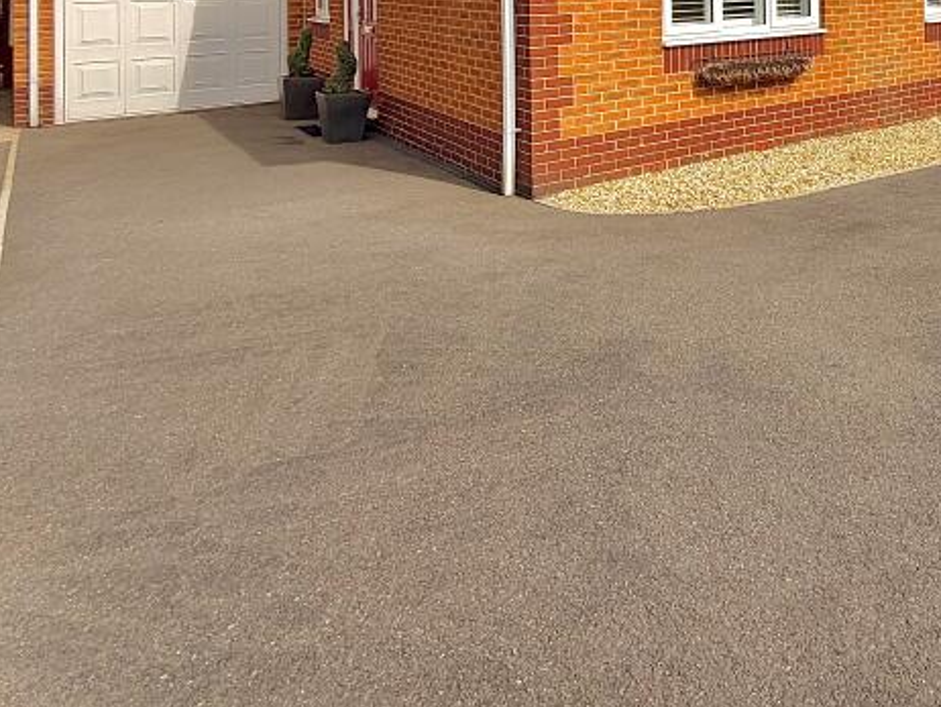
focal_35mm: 31
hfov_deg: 53.5
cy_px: -43
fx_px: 843
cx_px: 782
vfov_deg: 38.7
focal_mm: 2.22
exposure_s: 1/1087
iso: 20
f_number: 2.2
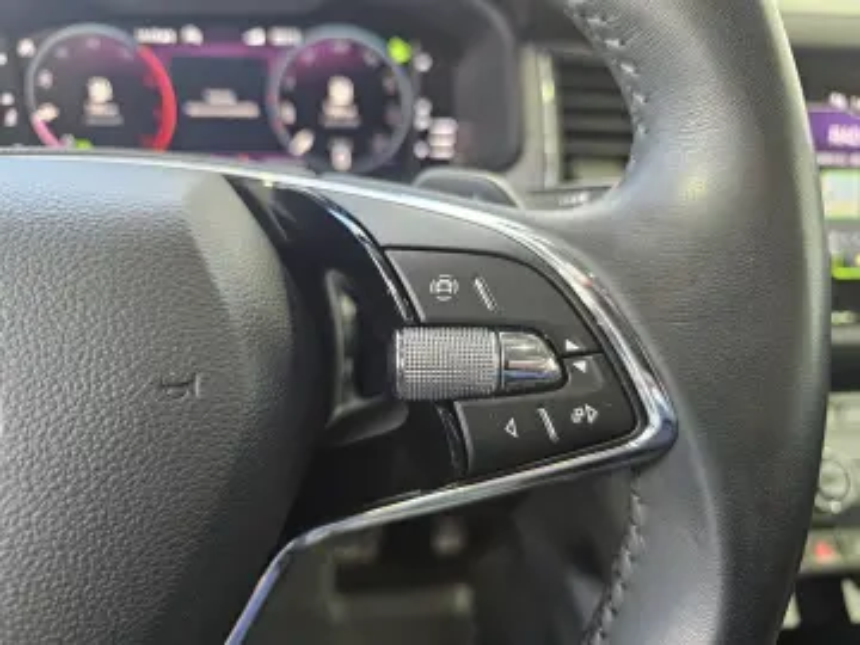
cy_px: 322
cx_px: 430
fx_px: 571
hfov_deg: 73.9
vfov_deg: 58.9
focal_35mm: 23
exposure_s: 1/100
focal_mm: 6.3
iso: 500
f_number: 1.7
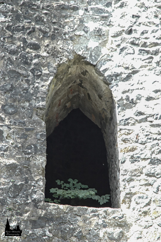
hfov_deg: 13.0
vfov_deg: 19.5
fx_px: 706
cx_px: 80
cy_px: 121
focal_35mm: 105
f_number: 5.6
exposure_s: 1/125
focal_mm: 70
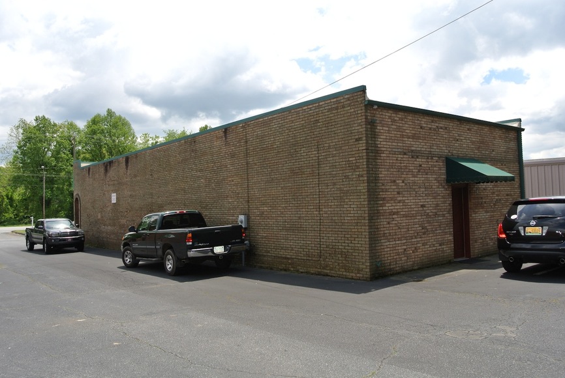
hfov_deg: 63.6
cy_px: 189
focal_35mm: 29
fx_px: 456
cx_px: 282
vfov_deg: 45.1
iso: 100
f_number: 6.3
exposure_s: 1/250
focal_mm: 11
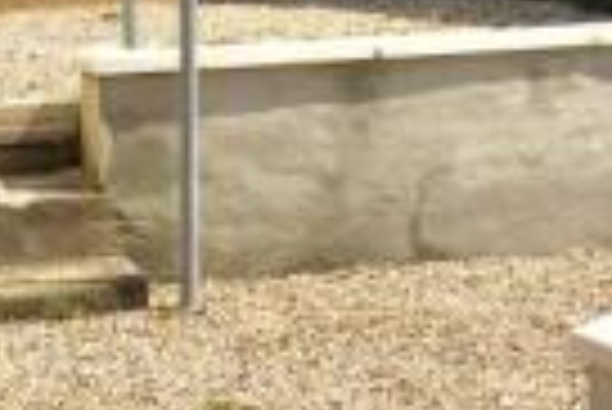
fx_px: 2195
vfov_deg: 10.4
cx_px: 853
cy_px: -169
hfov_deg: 15.0
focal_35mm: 129
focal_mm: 4.15
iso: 25
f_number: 2.2
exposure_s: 1/2404
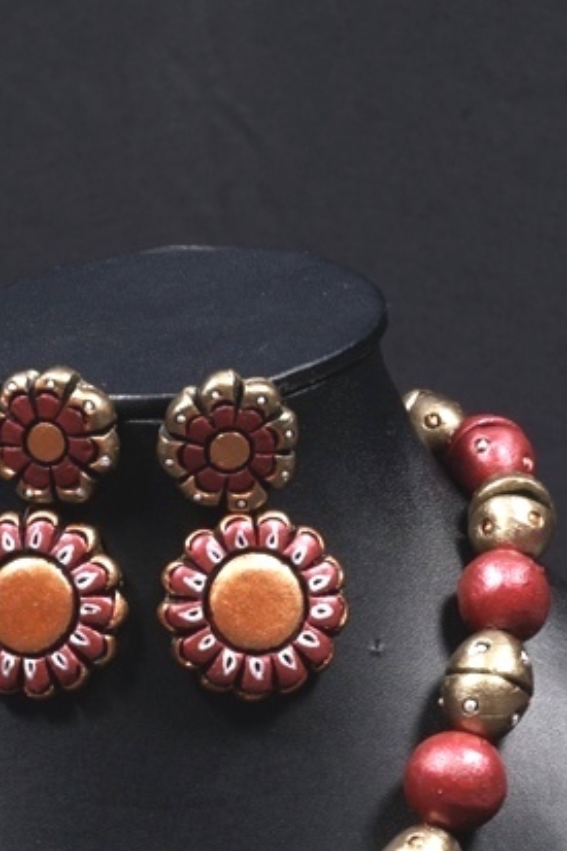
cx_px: 166
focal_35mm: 186
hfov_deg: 7.4
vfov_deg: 10.9
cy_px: 935
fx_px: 4398
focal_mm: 75
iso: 400
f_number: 16
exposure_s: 1/125
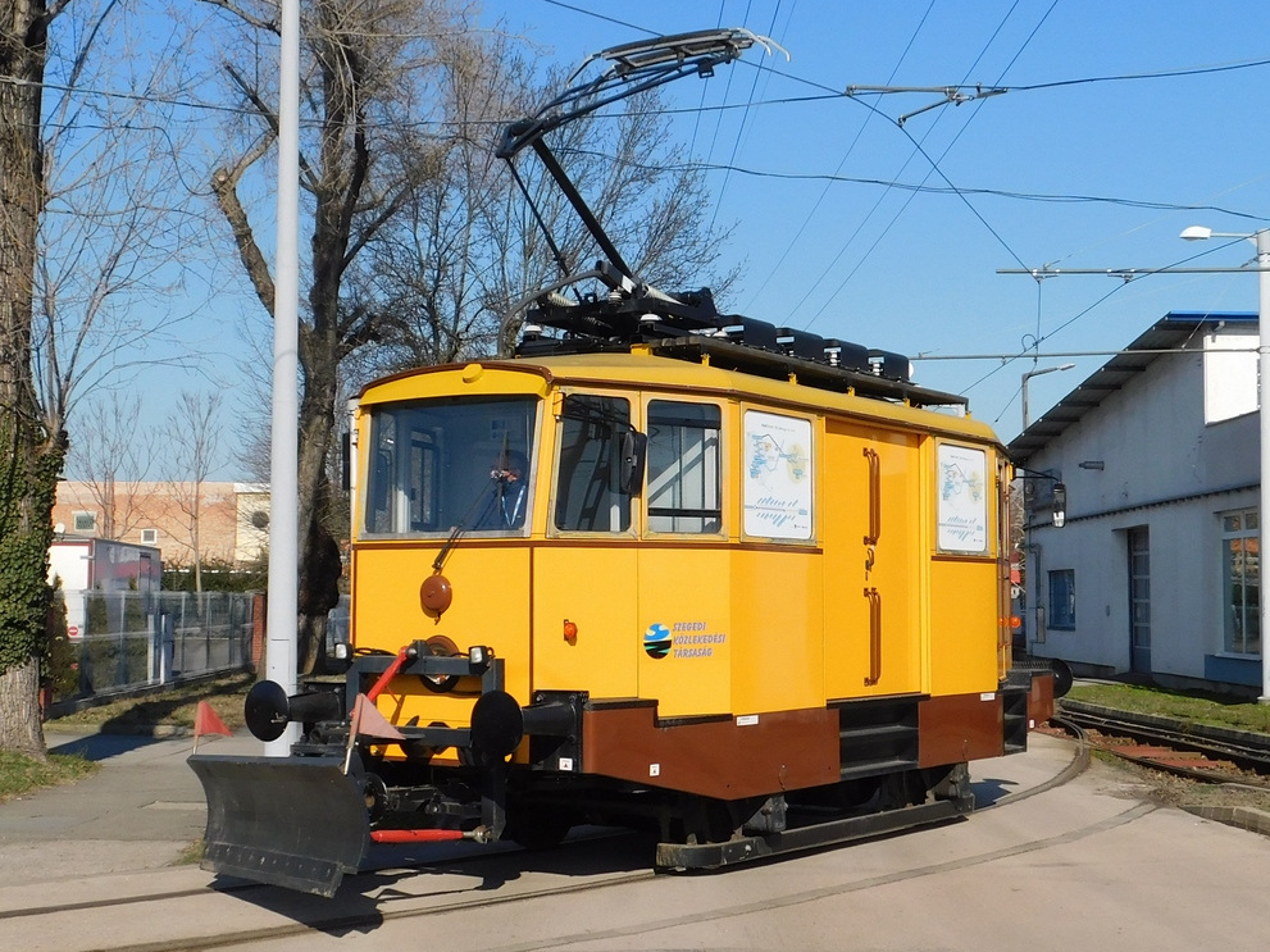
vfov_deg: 45.4
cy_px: 464
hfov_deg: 58.3
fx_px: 1137
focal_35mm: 31
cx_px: 615
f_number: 6.4
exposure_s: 1/500
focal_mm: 5.3
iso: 125
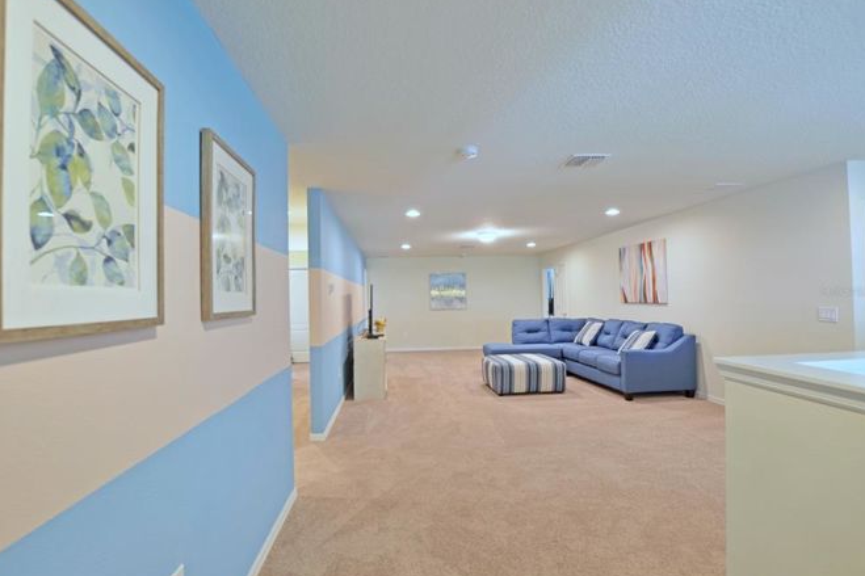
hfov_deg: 96.7
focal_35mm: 16
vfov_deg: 73.7
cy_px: 291
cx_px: 410
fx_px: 384
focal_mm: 10
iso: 100
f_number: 4.5
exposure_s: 1/3
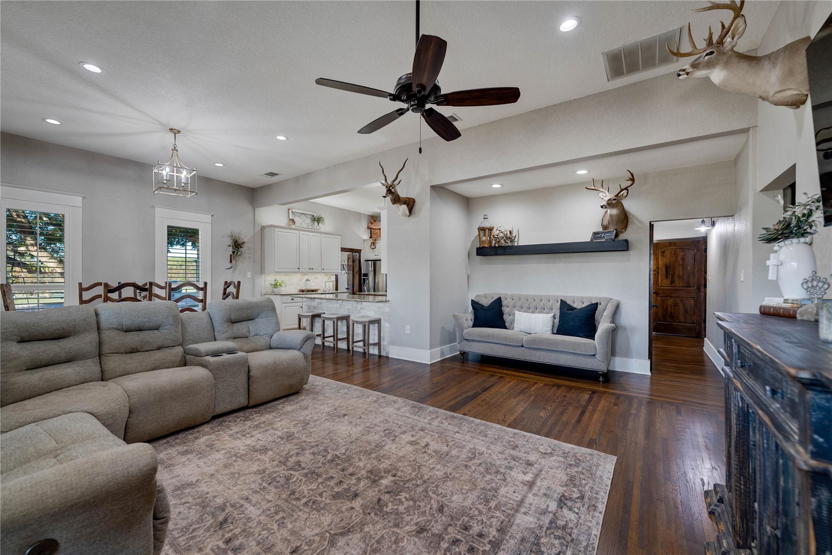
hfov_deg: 104.3
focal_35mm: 14
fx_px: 324
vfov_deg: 81.2
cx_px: 416
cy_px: 278
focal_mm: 14
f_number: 3.2
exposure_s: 1/13
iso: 200
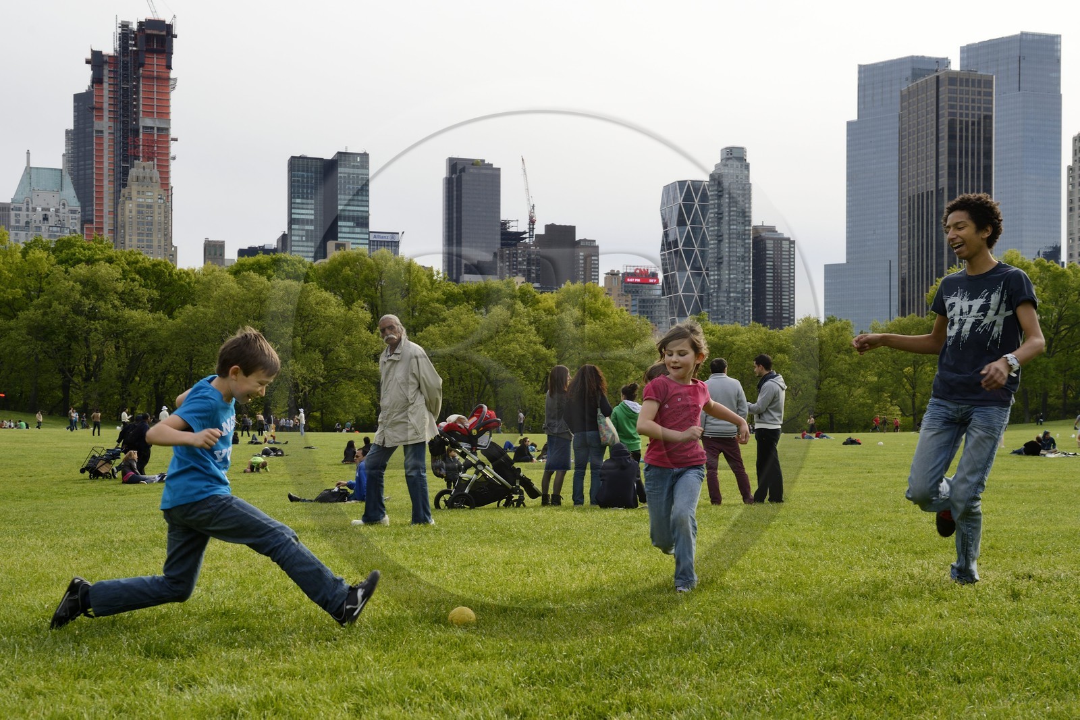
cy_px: 360
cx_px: 540
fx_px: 1200
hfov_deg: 48.5
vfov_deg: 33.4
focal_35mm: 40
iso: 400
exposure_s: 1/500
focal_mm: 40
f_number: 8
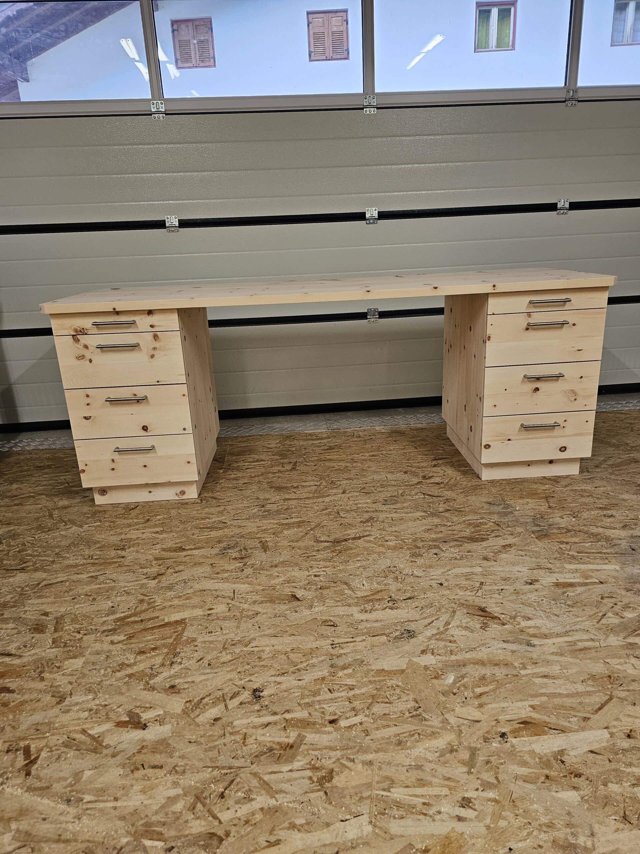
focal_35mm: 23
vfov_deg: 73.9
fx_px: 567
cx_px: 320
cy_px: 427
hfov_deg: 58.9
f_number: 1.7
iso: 250
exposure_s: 1/100
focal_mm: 6.3
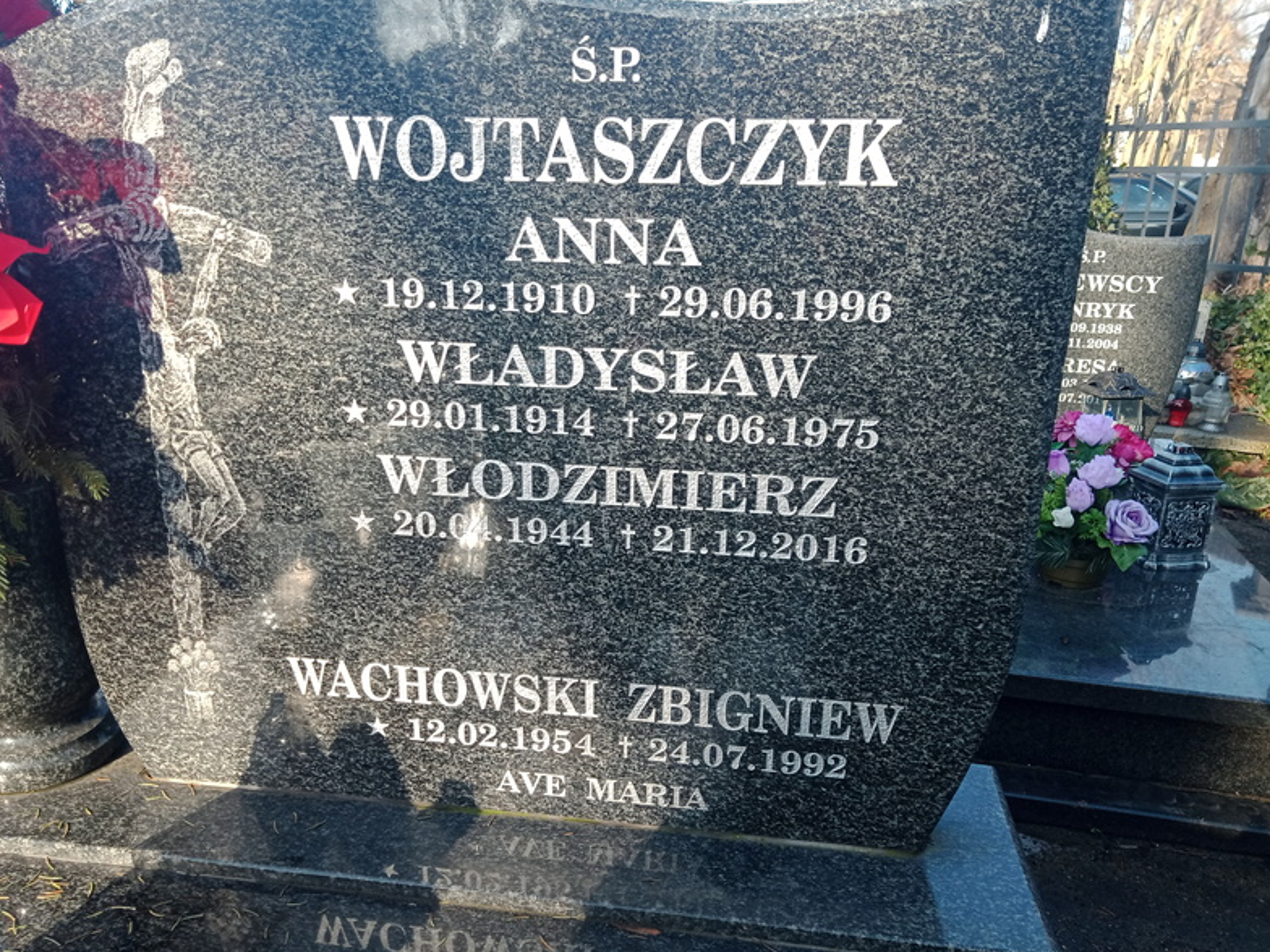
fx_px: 1101
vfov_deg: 46.8
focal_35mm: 30
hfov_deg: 59.9
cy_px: 505
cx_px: 596
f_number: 2.2
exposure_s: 1/209
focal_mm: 3.37
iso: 100
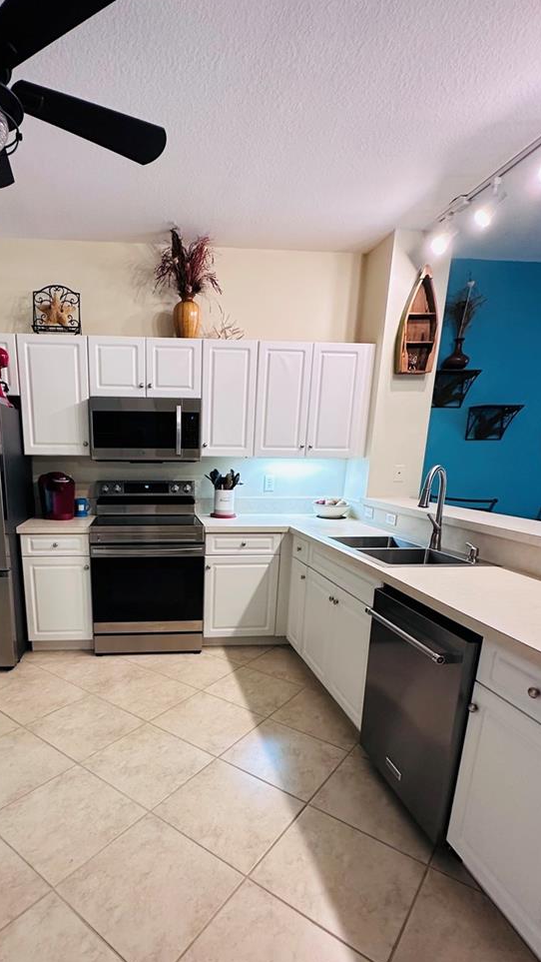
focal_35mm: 19
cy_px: 575
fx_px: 484
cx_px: 180
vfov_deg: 88.5
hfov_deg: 57.1
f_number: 2.2
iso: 200
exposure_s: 1/60
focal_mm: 2.22
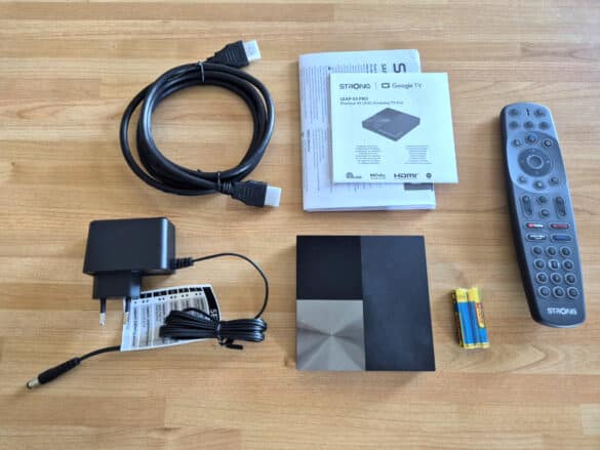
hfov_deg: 73.9
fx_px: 399
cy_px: 225
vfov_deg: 58.9
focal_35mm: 23
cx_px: 300
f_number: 1.8
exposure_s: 1/100
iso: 320
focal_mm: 5.4
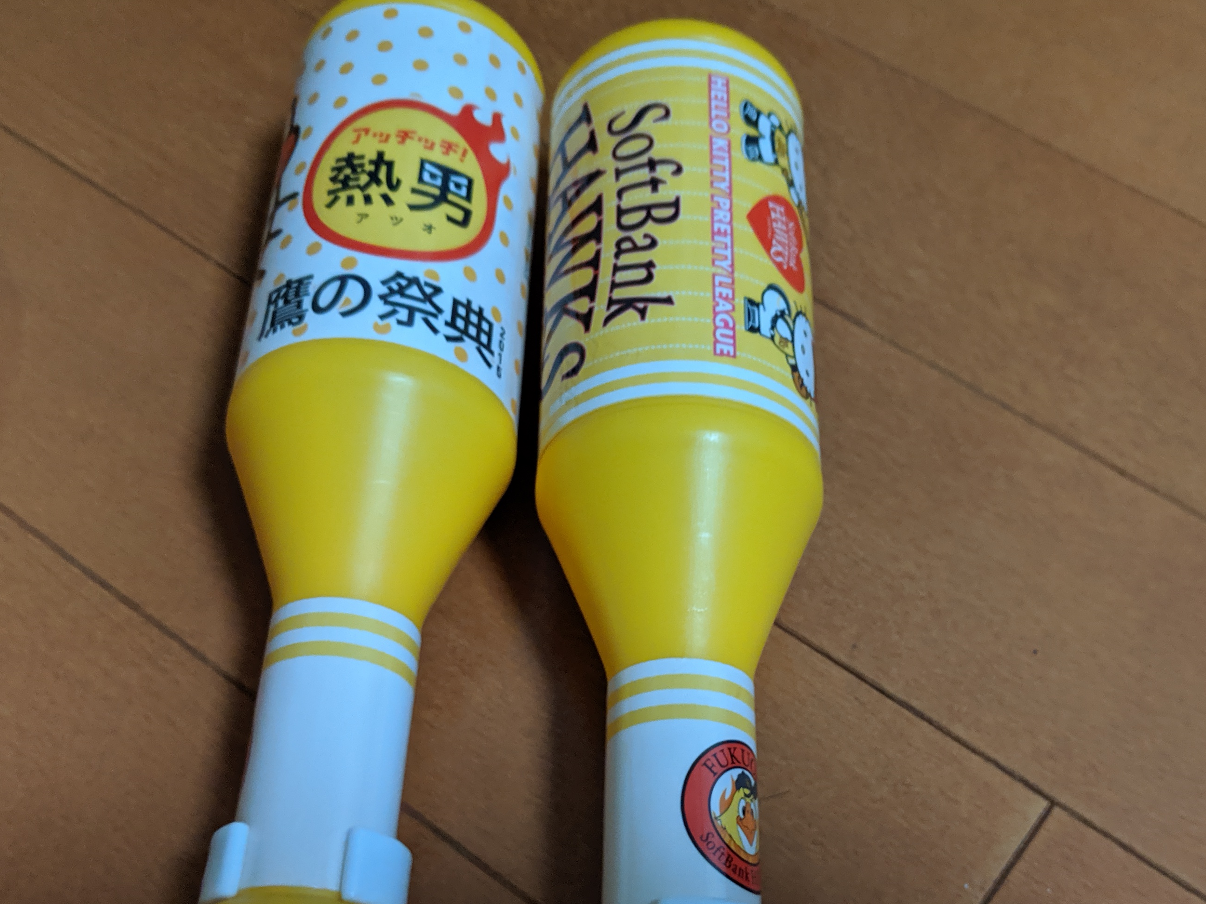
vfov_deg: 34.0
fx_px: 1463
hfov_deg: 44.6
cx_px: 698
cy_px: 603
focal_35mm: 42
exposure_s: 1/49.9
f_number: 1.8
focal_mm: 4.44
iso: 439
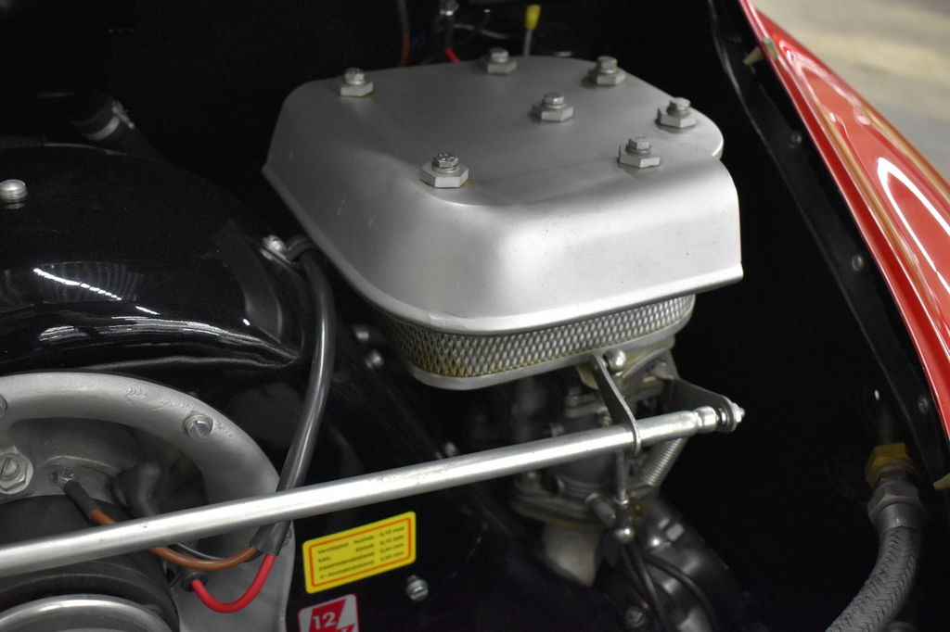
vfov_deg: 34.2
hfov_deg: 49.6
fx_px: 1029
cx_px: 475
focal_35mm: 39
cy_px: 316
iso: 3600
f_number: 4
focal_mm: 26
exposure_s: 1/125
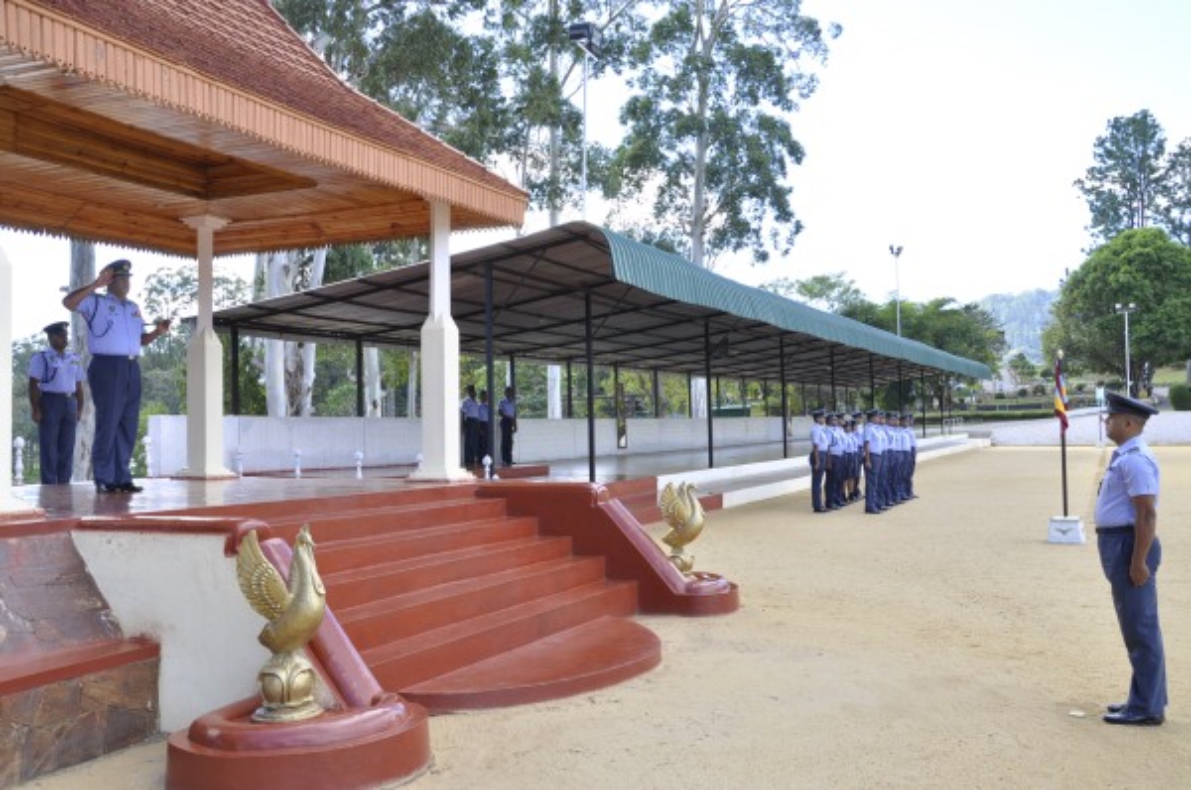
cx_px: 596
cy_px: 395
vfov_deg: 39.8
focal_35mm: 33
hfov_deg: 57.3
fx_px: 1090
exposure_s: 1/100
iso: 200
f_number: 7.1
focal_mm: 22
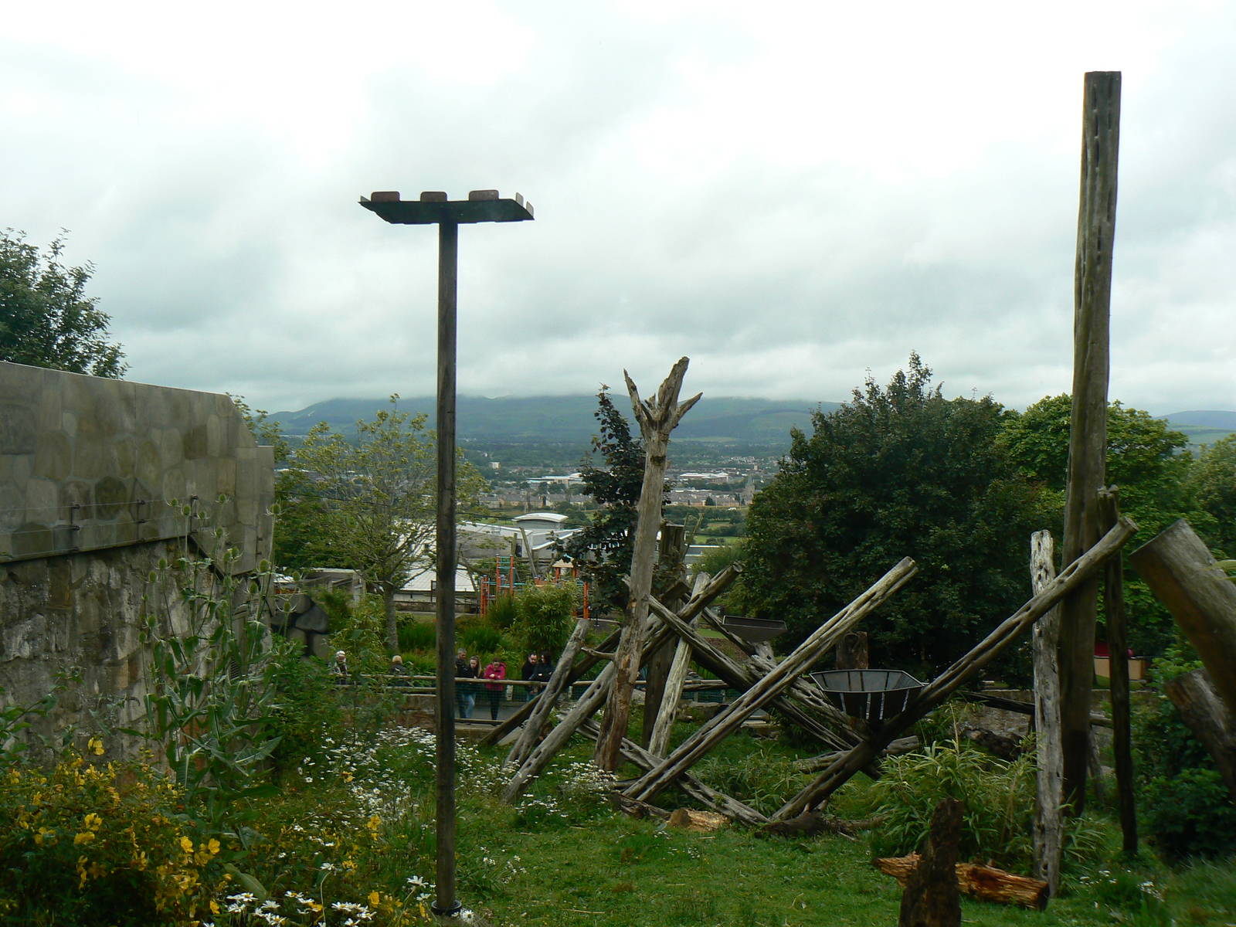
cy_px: 464
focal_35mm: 36
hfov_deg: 51.4
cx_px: 618
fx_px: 1285
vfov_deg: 39.7
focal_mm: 6
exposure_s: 1/160
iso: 80
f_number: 5.6
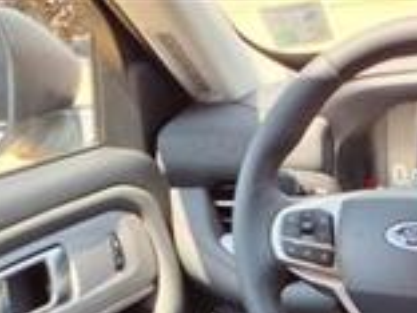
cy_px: 503
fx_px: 1048
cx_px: 481
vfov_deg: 15.4
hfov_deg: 21.2
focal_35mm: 87
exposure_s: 1/120
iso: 40
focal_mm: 3.58
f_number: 1.9
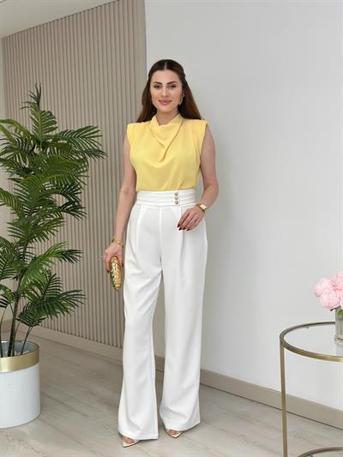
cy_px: 228
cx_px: 172
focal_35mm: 48
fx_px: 634
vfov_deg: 39.6
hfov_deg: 30.3
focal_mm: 6.86
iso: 80
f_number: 1.78
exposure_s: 1/437
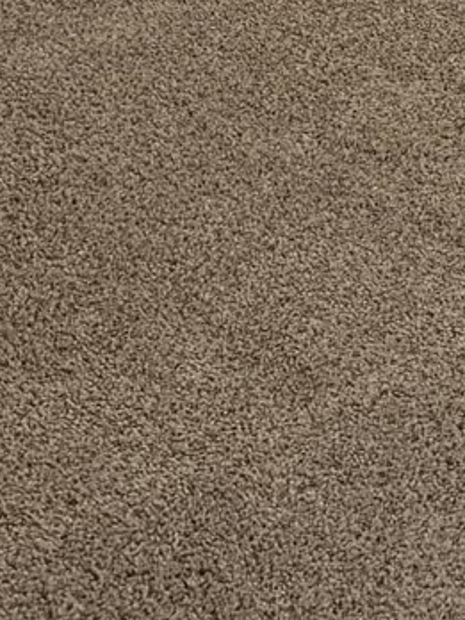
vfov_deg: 11.1
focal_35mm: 159
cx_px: 1256
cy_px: -698
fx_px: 2848
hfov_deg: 8.3
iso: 200
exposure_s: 1/60
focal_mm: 6.76
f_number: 1.78
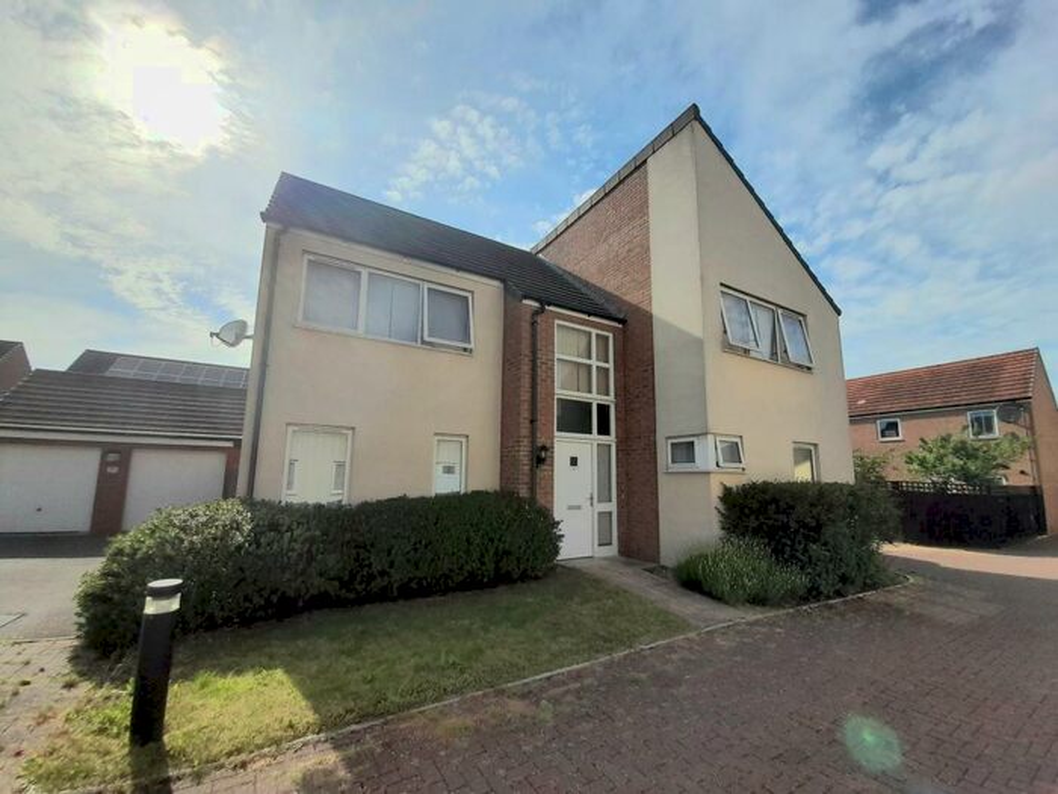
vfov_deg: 89.9
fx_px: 397
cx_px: 529
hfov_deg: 106.2
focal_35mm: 13
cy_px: 397
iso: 40
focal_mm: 1.42
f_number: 2.2
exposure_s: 1/2000
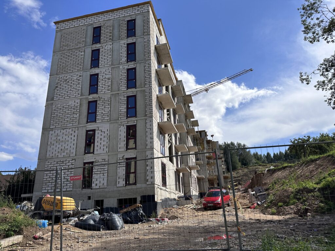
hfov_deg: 71.6
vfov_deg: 56.8
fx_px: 232
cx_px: 168
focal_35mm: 24
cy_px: 126
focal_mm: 6.86
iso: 80
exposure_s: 1/7042
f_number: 1.78
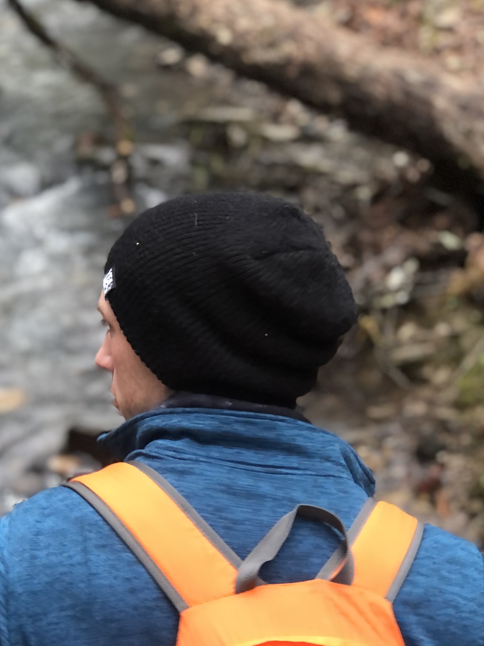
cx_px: 171
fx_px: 1957
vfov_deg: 18.6
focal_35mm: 105
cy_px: 487
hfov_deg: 14.1
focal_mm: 6.6
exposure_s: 1/30
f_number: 2.8
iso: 100
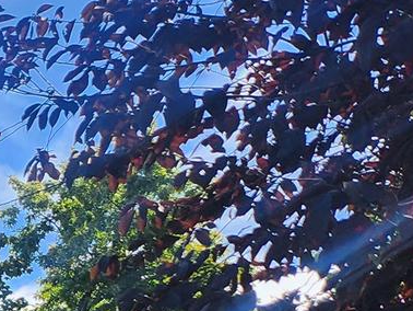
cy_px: 421
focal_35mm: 130
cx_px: -660
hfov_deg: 11.6
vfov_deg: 11.1
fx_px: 1552
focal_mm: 5
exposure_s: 1/2671
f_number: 1.8
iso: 50
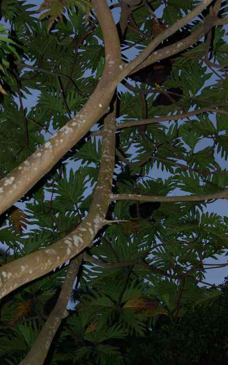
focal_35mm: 57
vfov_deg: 35.7
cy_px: 186
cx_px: 121
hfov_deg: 22.7
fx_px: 567
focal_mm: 29.4
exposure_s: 1/45
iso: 800
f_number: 5.6
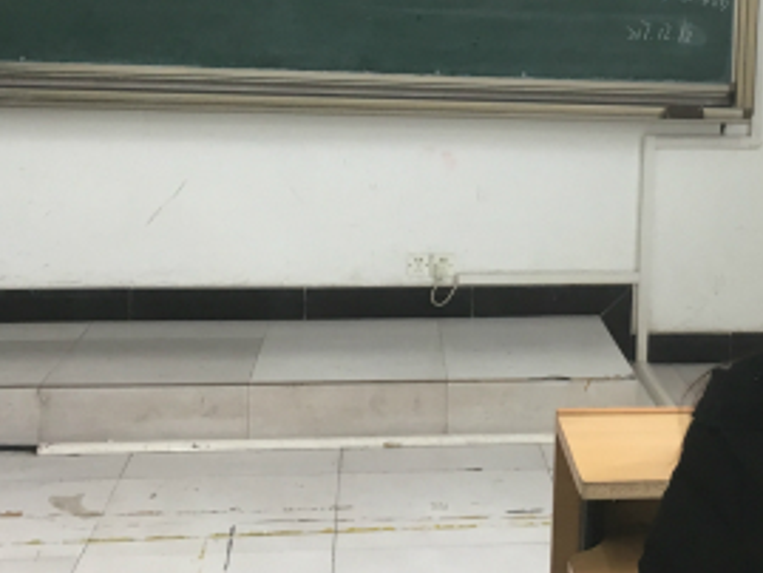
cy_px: 48
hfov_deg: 27.5
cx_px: 627
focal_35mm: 69
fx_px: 1522
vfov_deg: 20.8
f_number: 2.2
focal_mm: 4.15
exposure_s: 1/33
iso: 40
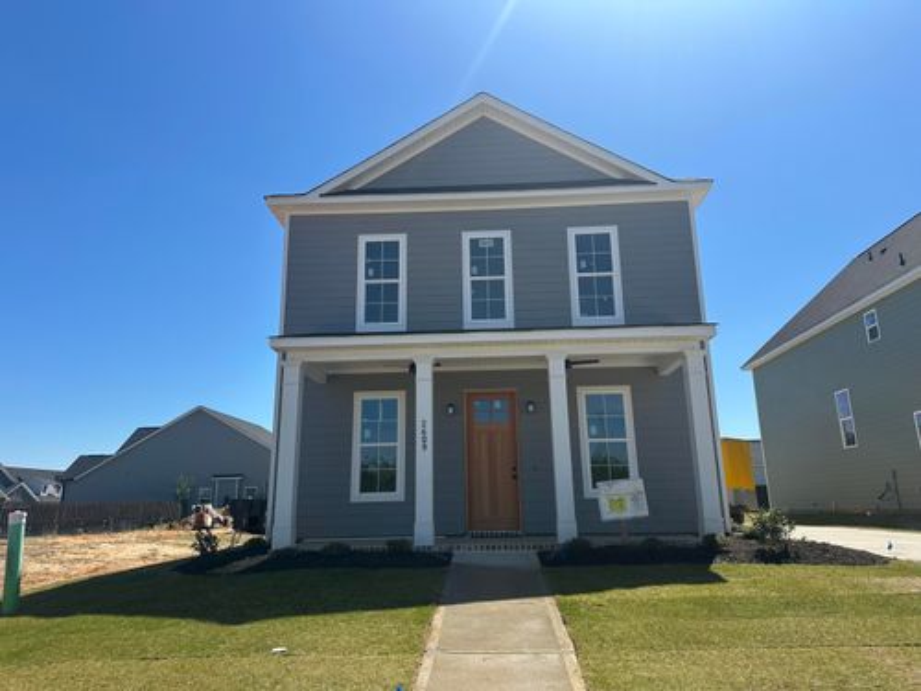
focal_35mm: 24
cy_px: 346
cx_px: 460
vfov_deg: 56.8
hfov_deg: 71.6
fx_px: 639
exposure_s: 1/5000
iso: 80
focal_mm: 6.86
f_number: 1.78
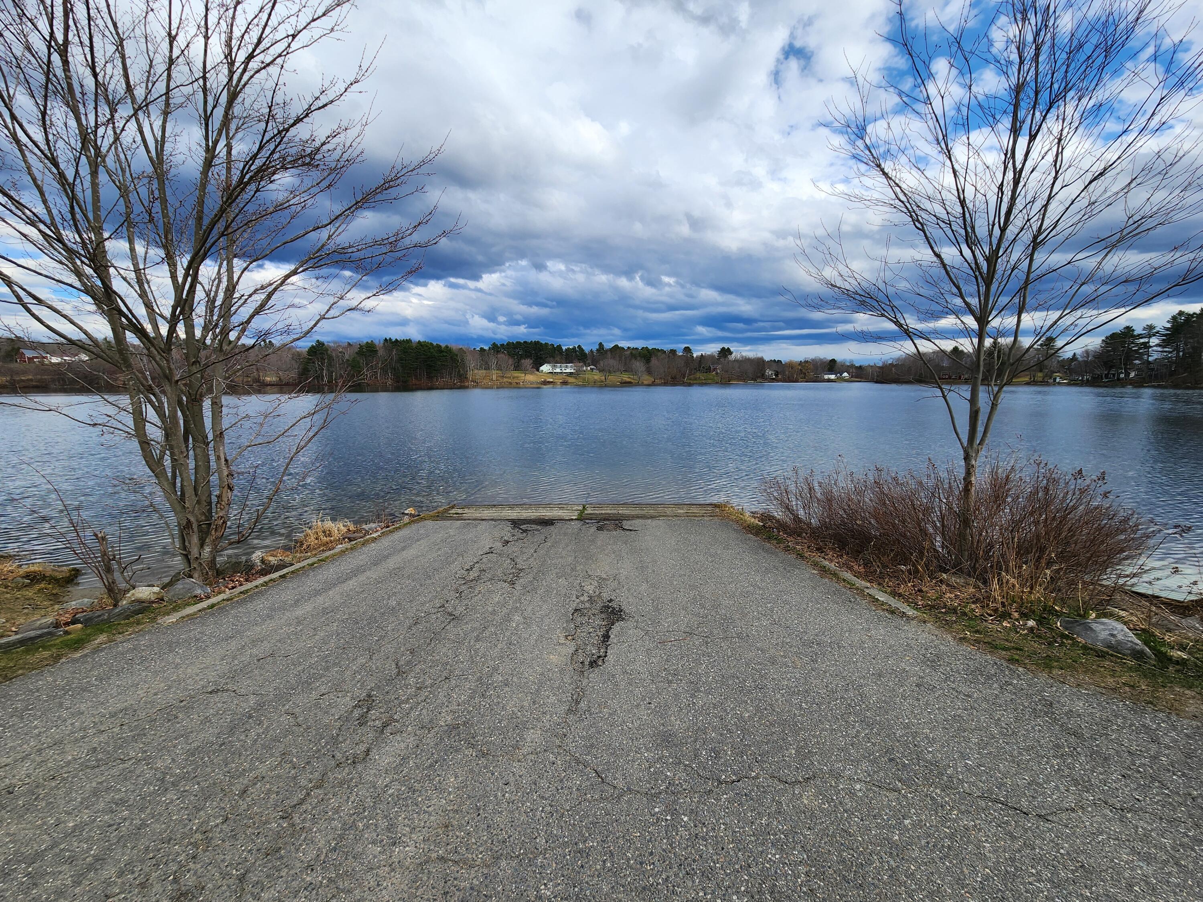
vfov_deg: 89.9
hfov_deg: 106.2
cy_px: 451
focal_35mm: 13
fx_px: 452
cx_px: 602
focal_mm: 2.2
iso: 50
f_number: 2.2
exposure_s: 1/1641
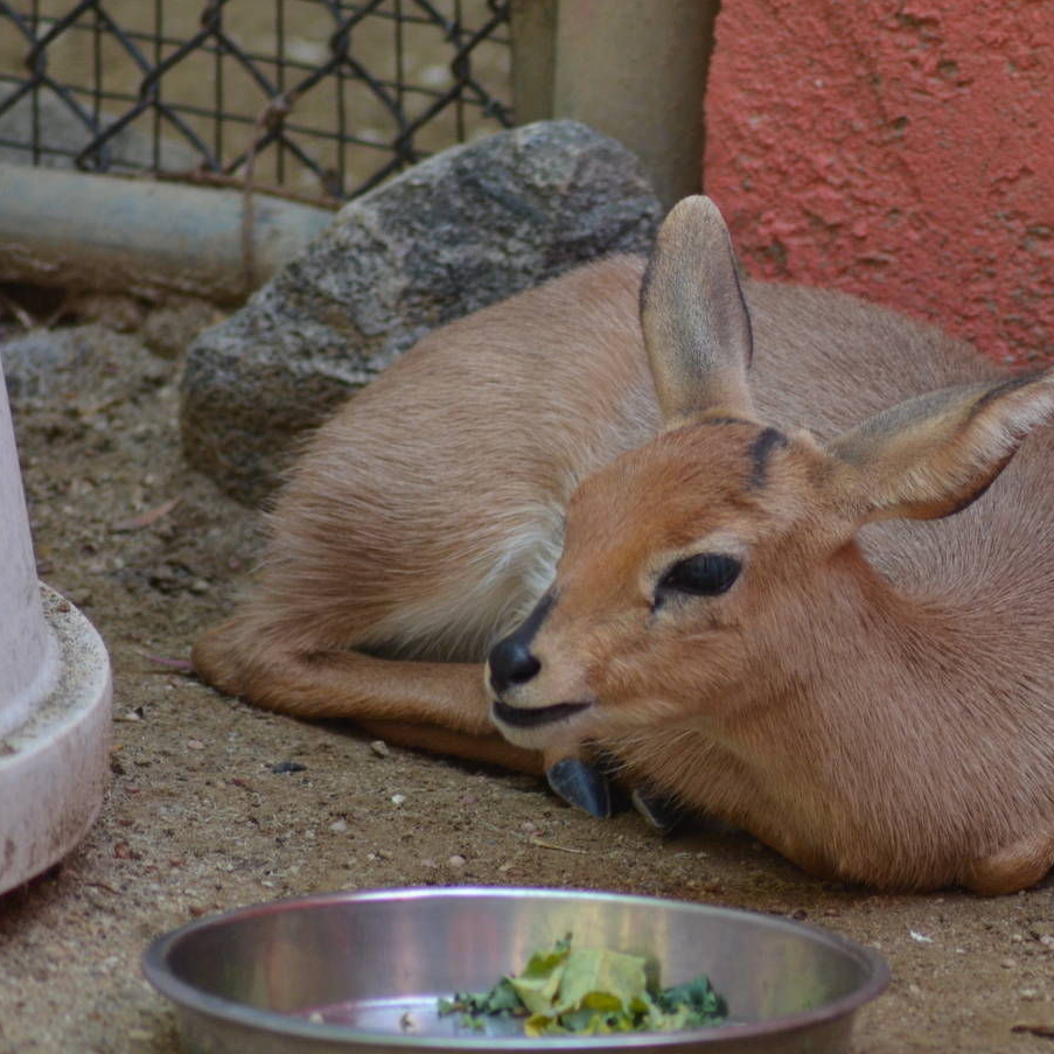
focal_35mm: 541
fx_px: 18637
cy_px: 589
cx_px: 832
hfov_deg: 3.2
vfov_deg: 3.2
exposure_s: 1/500
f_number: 5
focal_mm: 240
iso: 900
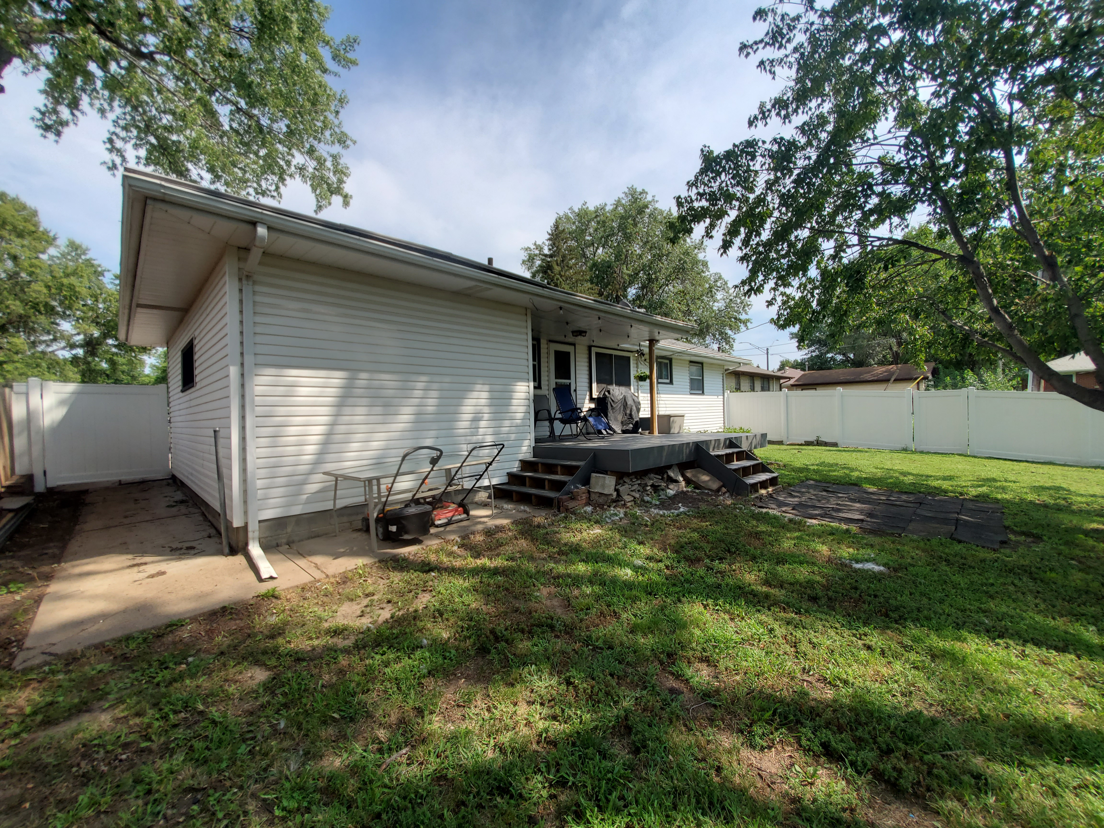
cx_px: 552
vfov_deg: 89.9
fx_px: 415
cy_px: 414
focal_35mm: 13
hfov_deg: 106.2
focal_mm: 1.8
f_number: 2.2
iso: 50
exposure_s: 1/1053
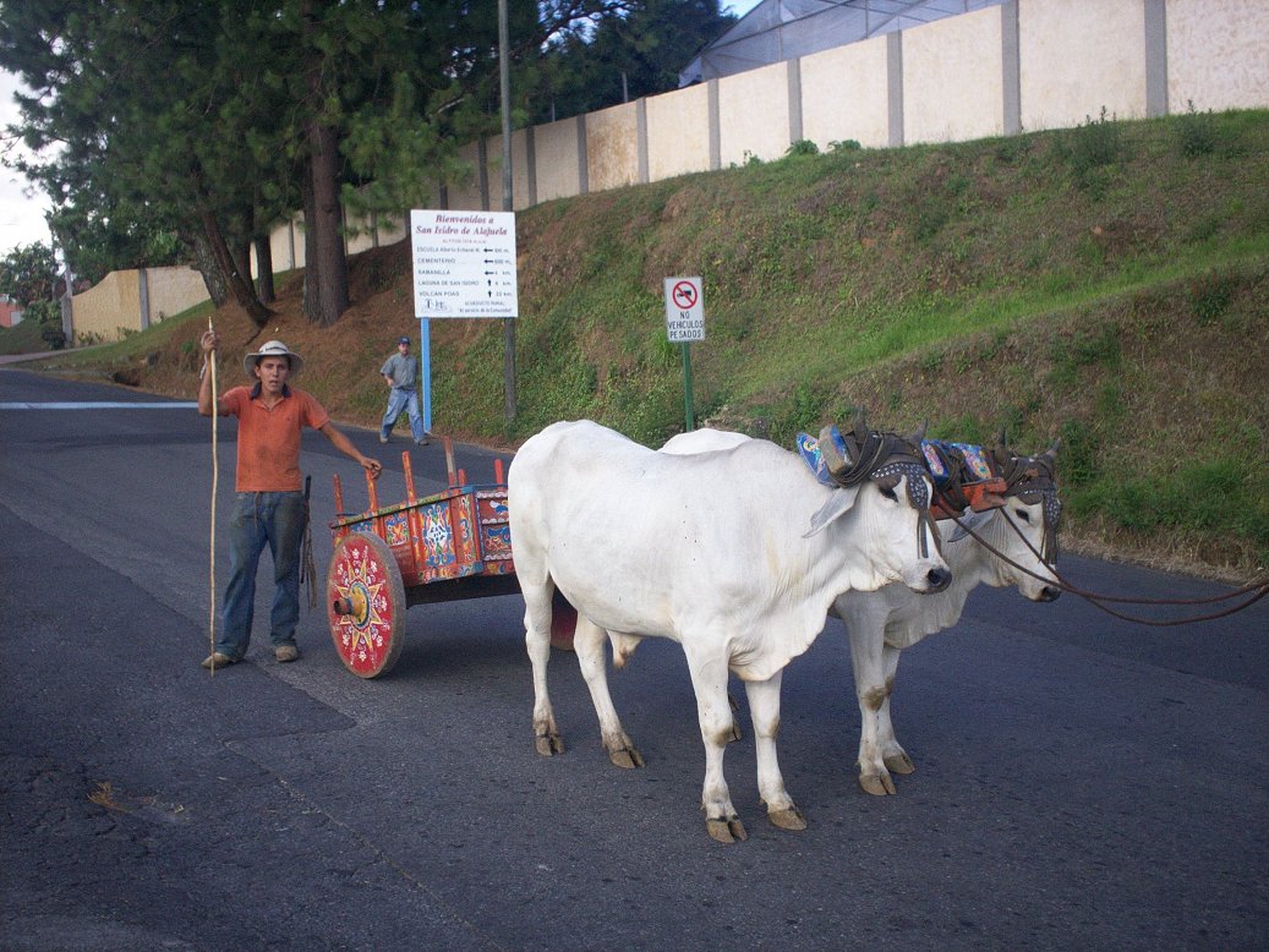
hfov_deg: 51.3
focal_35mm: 36
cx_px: 634
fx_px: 1320
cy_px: 476
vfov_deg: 39.7
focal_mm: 6
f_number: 4.5
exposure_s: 1/163
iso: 100
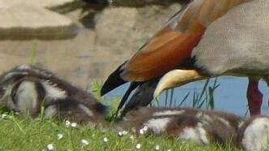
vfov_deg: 0.6
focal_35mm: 2052
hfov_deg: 1.1
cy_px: -31
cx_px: 462
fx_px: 14644
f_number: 5.6
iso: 100
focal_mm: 72
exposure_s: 1/400
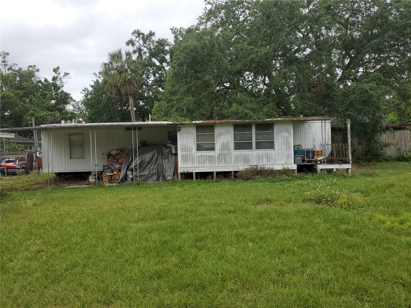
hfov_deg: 67.3
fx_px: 309
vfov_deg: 53.1
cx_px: 206
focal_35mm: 26
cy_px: 154
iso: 50
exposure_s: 1/1030
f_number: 1.5
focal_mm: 4.3
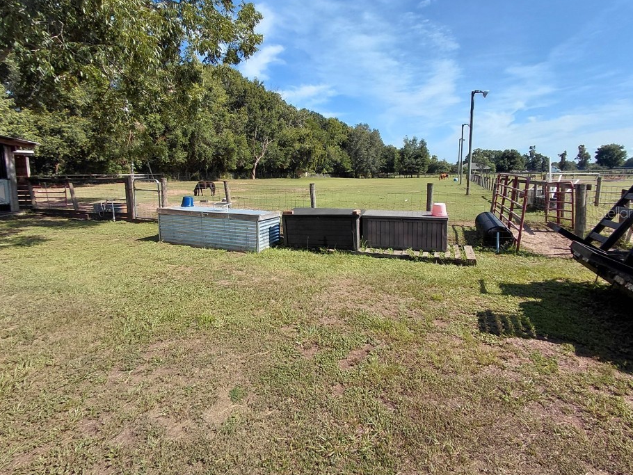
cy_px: 212
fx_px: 329
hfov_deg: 87.7
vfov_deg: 71.4
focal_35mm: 18
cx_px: 305
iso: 40
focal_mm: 1.64
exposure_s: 1/1377
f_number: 2.2
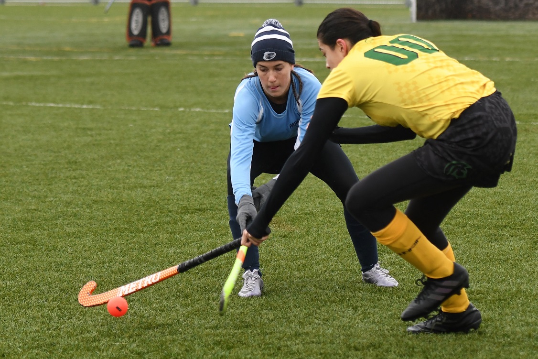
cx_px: 269
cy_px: 180
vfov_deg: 13.0
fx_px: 1569
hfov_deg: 19.5
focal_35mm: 105
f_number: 2.8
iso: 560
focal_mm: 70
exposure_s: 1/1000
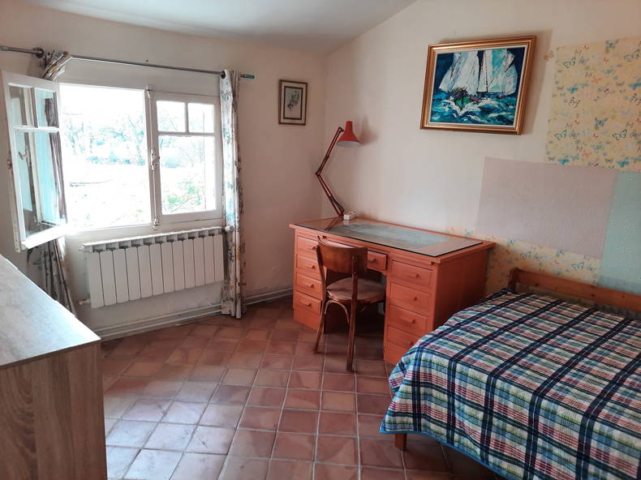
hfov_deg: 69.4
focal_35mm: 25
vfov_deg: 54.9
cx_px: 320
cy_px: 240
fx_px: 463
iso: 125
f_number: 2
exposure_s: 1/50
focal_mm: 4.6
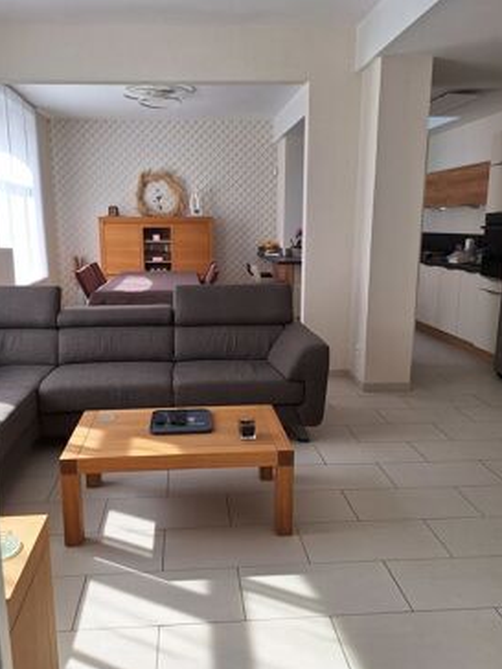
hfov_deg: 51.3
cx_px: 226
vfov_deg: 65.3
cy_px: 332
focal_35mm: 27
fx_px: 522
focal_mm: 5.54
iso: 40
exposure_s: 1/382
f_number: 1.8
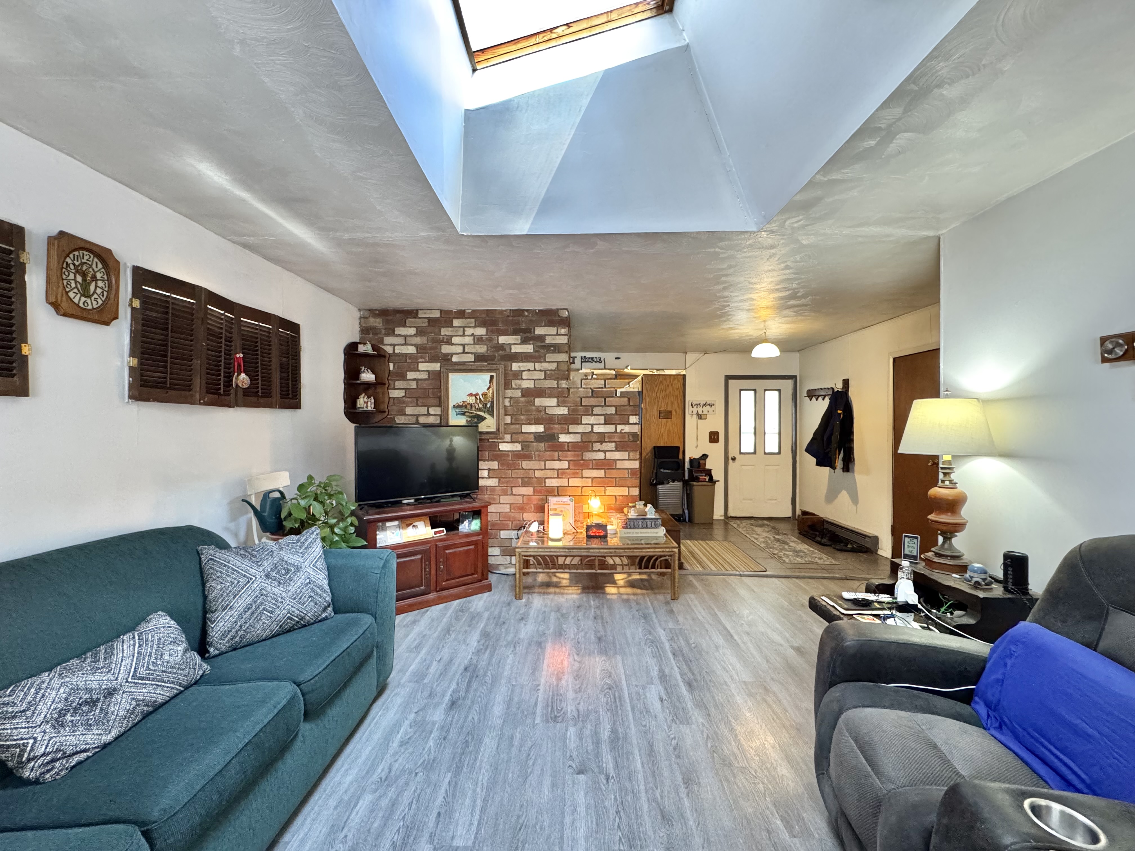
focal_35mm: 14
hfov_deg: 102.1
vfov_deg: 85.7
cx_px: 568
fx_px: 459
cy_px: 426
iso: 640
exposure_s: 1/60
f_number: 2.2
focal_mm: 2.22
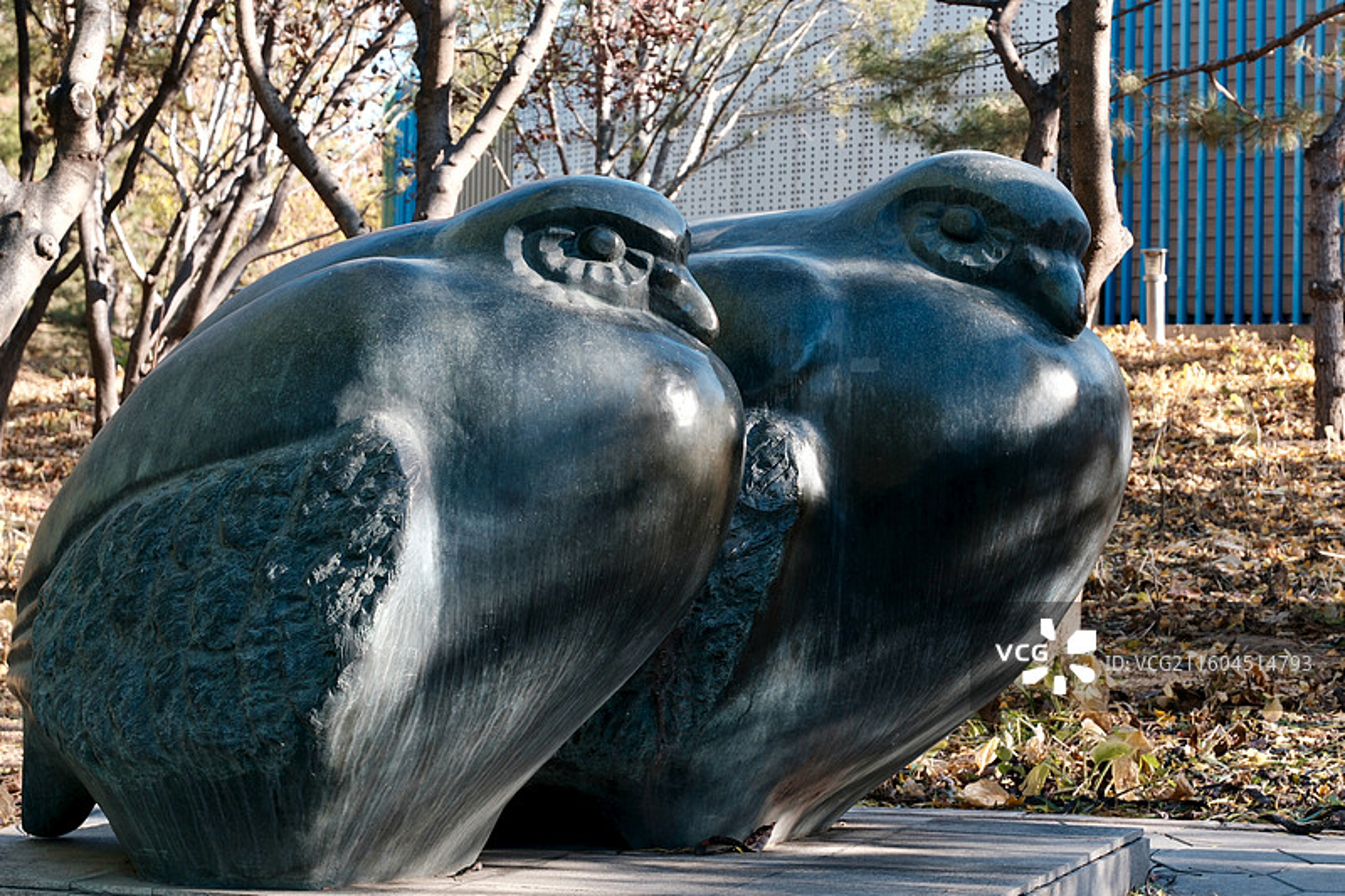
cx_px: 672
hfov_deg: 27.0
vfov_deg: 18.2
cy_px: 448
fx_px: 2801
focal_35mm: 75
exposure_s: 1/150
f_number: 5
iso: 200
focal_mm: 50
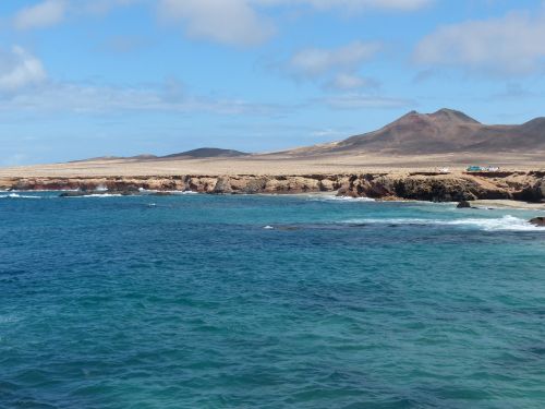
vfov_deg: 29.7
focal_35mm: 49
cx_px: 272
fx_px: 771
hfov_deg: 38.9
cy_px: 204
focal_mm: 8.7
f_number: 4
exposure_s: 1/1300
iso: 100
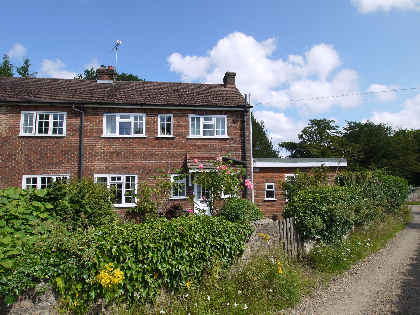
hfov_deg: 87.8
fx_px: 218
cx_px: 210
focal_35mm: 18
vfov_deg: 71.6
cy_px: 158
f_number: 8
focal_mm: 9
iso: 100
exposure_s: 1/320
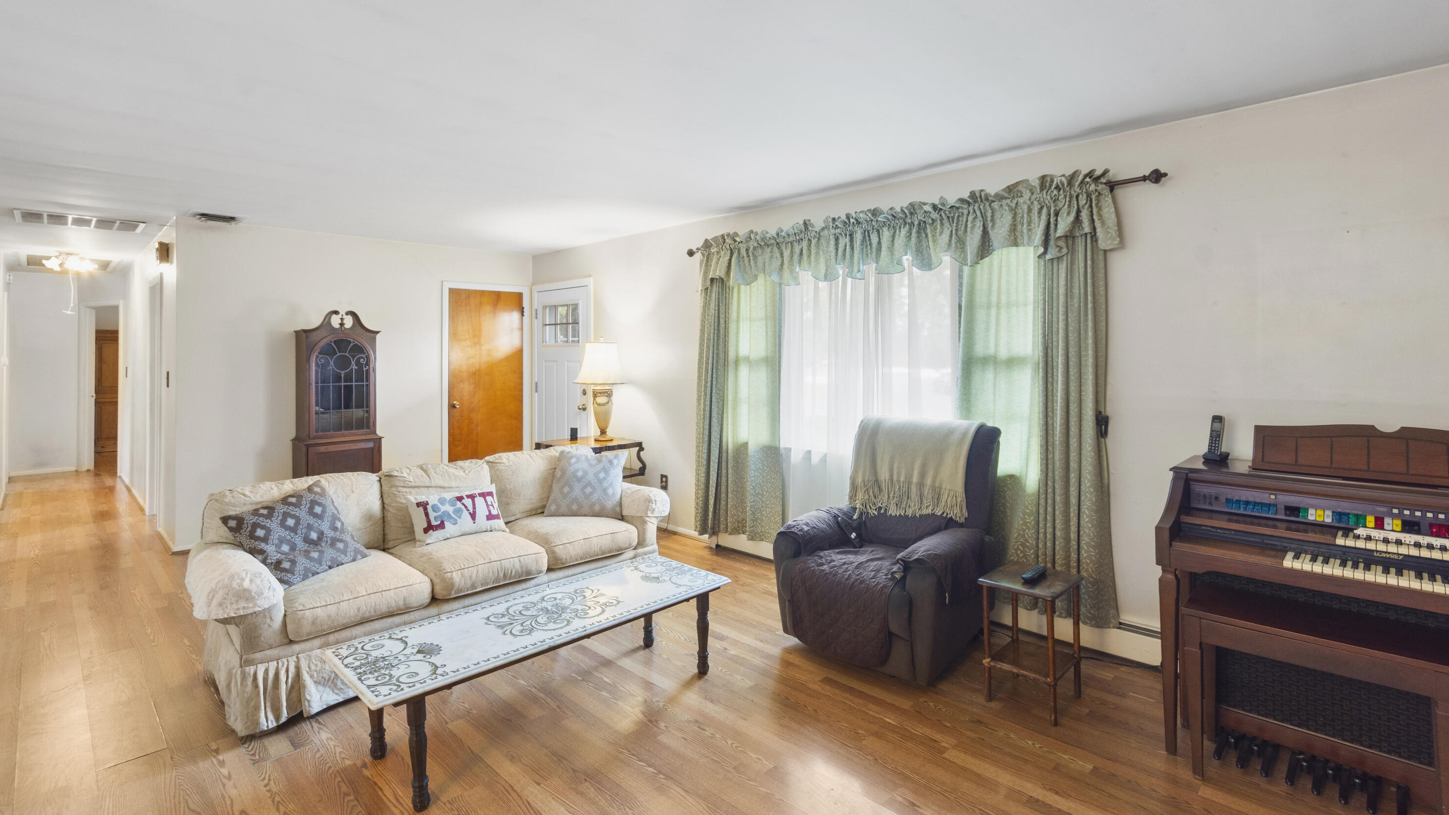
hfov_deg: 99.4
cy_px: 393
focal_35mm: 16
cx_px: 721
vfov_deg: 67.1
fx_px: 615
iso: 250
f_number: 8
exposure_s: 1/1.67
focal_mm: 10
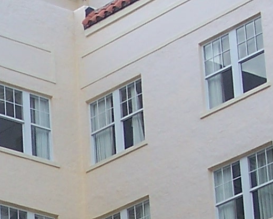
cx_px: -155
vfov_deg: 6.6
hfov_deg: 8.3
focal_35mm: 227
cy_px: 401
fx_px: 1834
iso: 64
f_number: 2.8
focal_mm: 7.8
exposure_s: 1/500
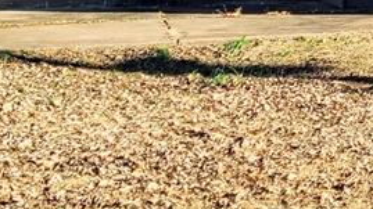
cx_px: 501
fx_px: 1068
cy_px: -66
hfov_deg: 18.3
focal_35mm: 108
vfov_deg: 10.9
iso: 40
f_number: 1.8
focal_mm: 5.4
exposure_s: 1/1864
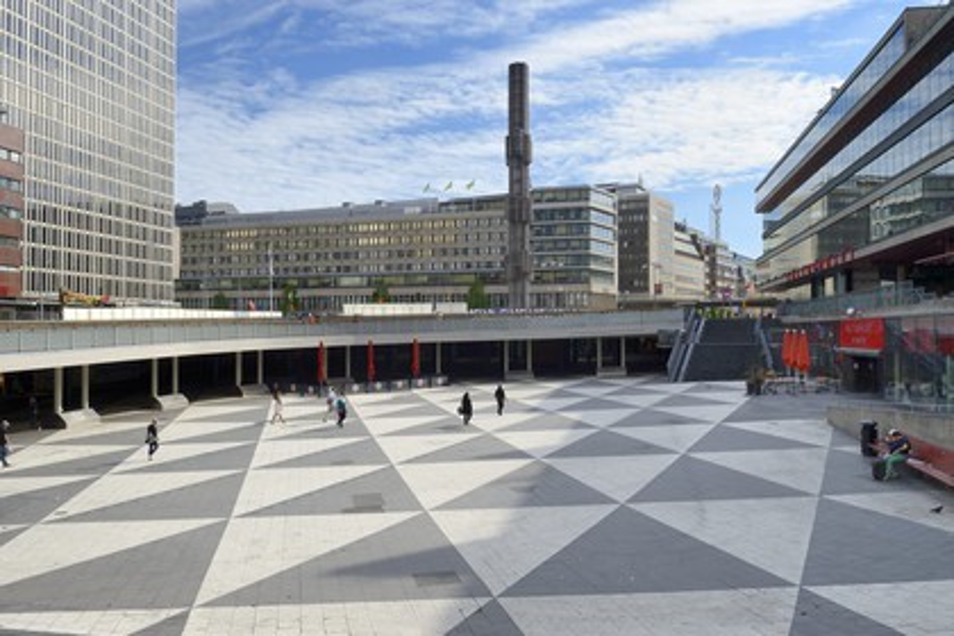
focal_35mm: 31
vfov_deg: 42.3
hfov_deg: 60.3
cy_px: 318
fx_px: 821
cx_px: 477
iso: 200
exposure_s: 1/320
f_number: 11
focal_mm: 31
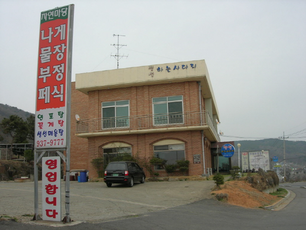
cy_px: 115
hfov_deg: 49.0
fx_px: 336
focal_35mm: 38
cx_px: 153
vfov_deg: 37.7
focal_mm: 7.8
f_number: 4.8
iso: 64
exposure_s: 1/508
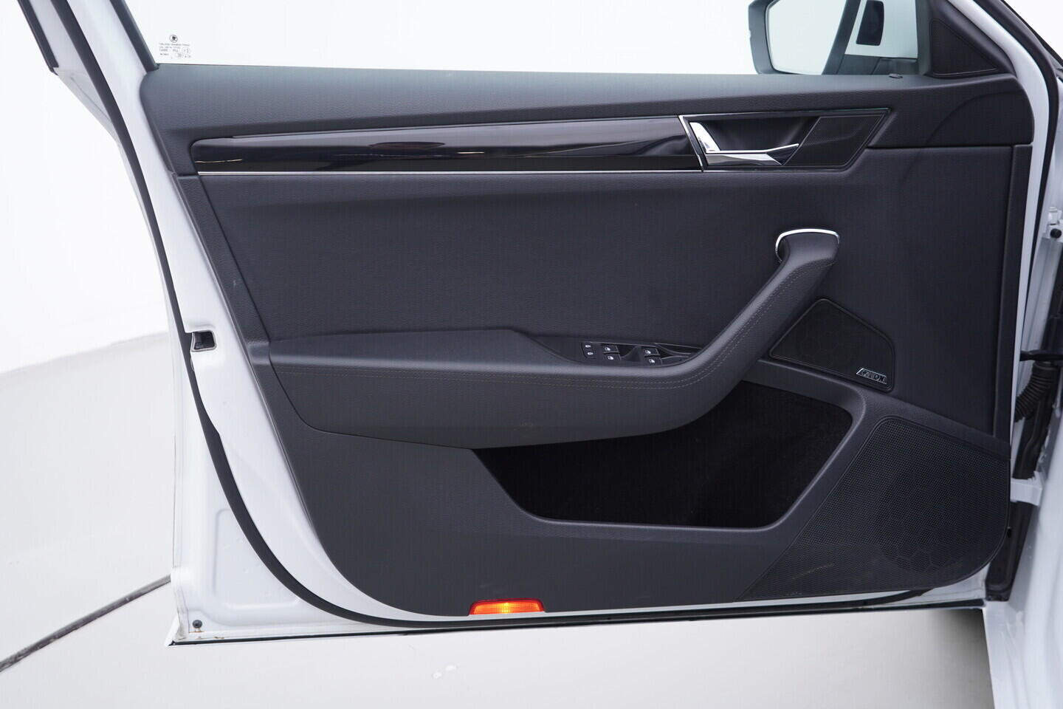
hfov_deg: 53.1
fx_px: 1063
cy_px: 354
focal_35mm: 36
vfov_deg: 36.9
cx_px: 532
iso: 125
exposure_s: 1/50
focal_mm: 24
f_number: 3.2
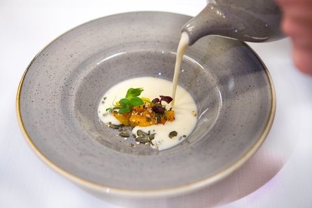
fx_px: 433
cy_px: 104
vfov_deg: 27.0
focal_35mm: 50
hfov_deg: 39.6
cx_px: 156
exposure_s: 1/500
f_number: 1.8
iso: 1000
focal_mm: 33
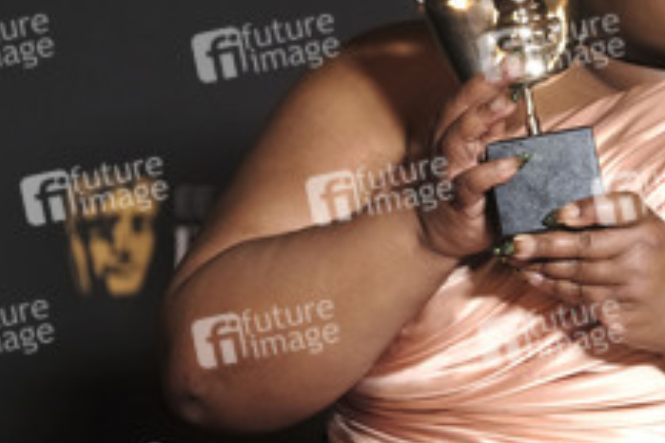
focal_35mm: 360
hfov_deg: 5.7
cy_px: 120
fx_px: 6645
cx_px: 589
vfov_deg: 3.8
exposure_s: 1/250
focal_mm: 124.3
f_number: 2.8
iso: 1600
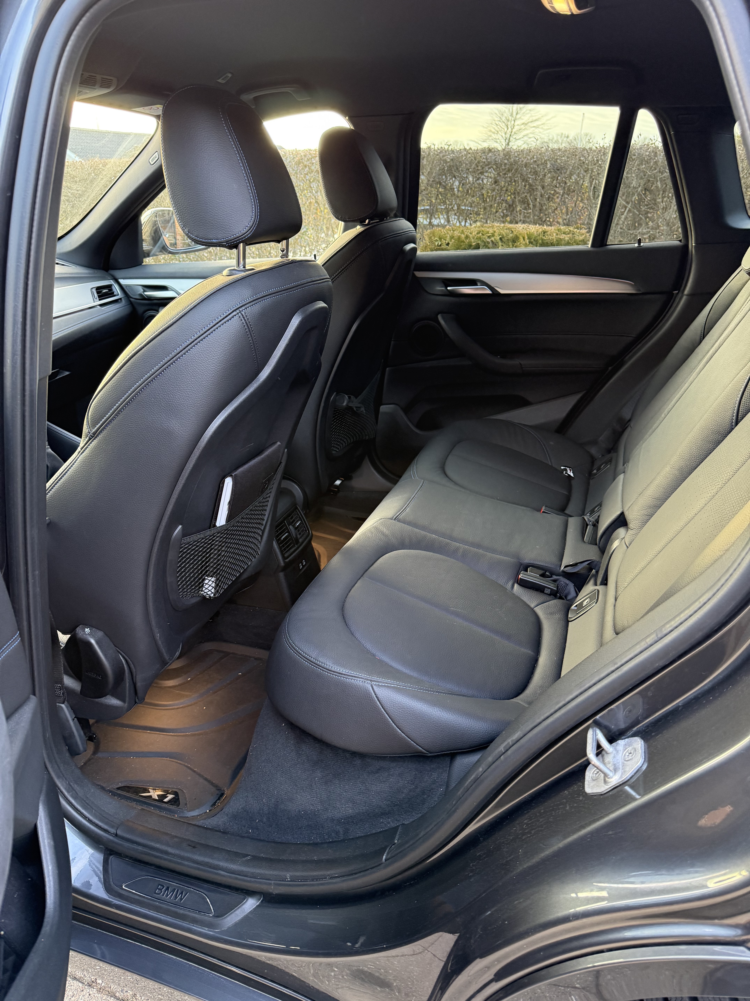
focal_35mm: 24
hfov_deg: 56.8
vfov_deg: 71.6
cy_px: 500
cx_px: 375
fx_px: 693
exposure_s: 1/60
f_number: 1.78
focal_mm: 6.76
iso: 250
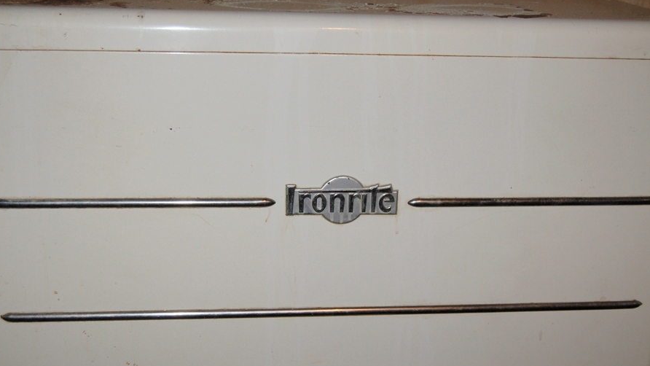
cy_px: 211
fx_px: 931
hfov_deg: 38.5
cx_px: 322
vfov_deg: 22.2
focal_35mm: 54
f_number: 4.5
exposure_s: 1/60
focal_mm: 34
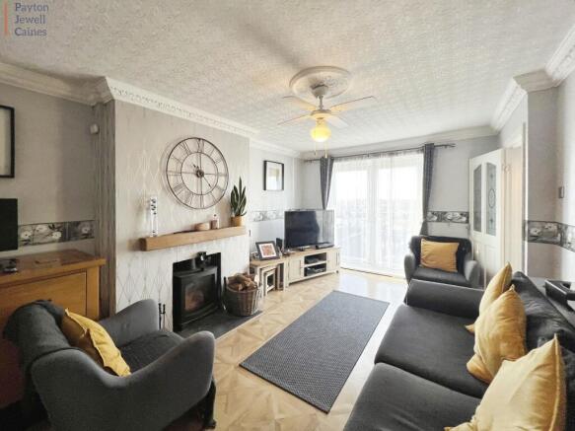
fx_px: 216
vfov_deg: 89.9
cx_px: 288
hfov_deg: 106.2
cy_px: 216
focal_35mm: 13
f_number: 1.8
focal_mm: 1.57
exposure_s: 1/100
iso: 64
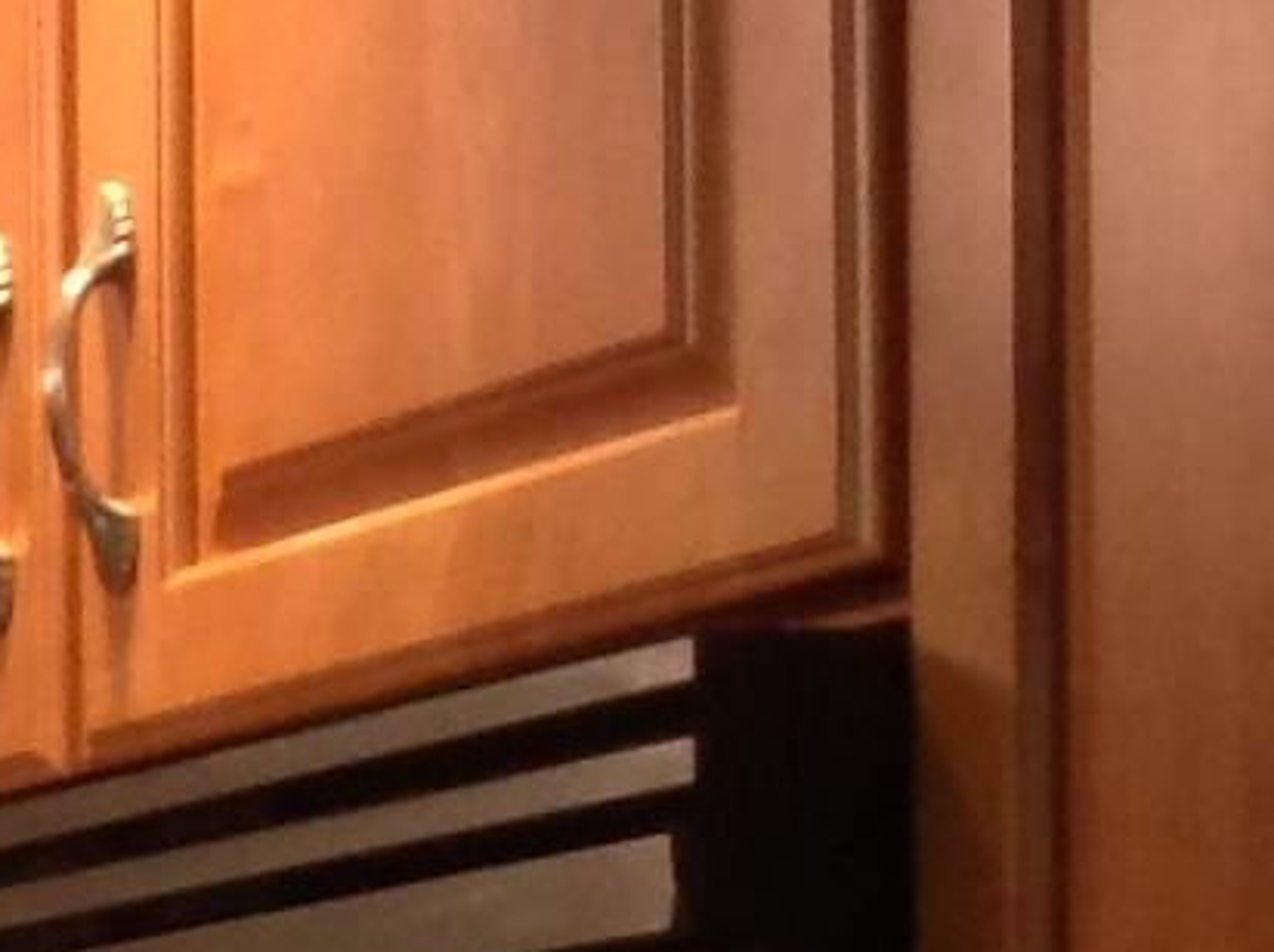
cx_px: -2709
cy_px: 2148
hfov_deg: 7.7
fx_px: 8087
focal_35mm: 220
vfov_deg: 6.5
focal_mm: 4.28
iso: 100
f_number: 2.4
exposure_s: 1/15
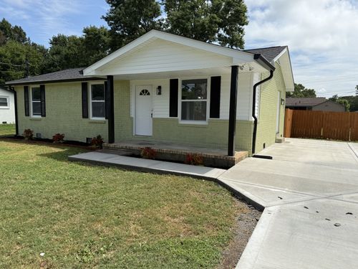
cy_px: 134
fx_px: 248
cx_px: 179
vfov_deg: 56.8
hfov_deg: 71.6
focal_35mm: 24
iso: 80
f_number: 1.78
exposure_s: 1/4975
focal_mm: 6.76
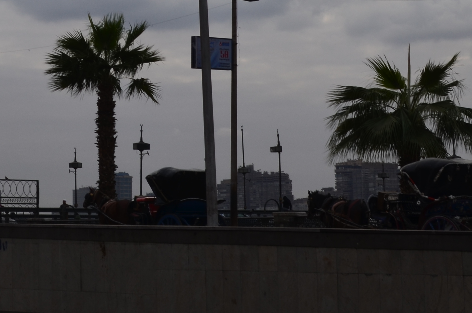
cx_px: 85
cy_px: -32
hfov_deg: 17.5
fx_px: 1518
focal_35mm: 116
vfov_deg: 11.6
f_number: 11
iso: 100
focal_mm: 28
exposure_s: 1/160
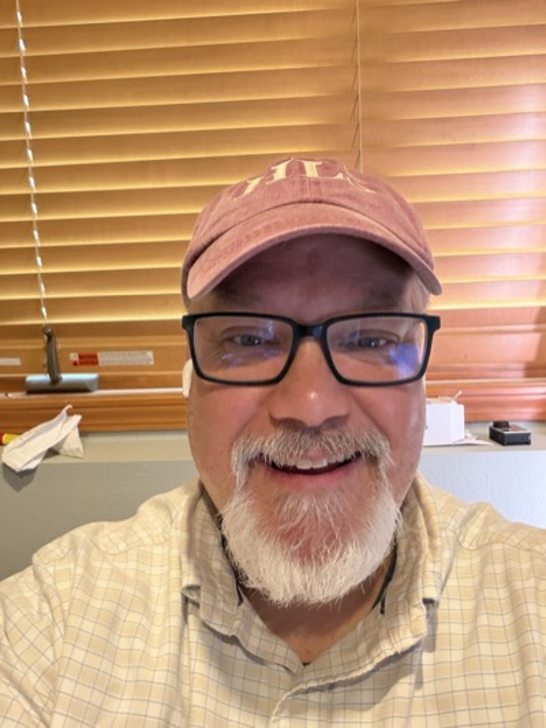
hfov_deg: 46.8
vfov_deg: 60.0
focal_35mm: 30
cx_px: 273
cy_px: 364
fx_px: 631
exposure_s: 1/29
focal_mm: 2.71
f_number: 1.9
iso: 640
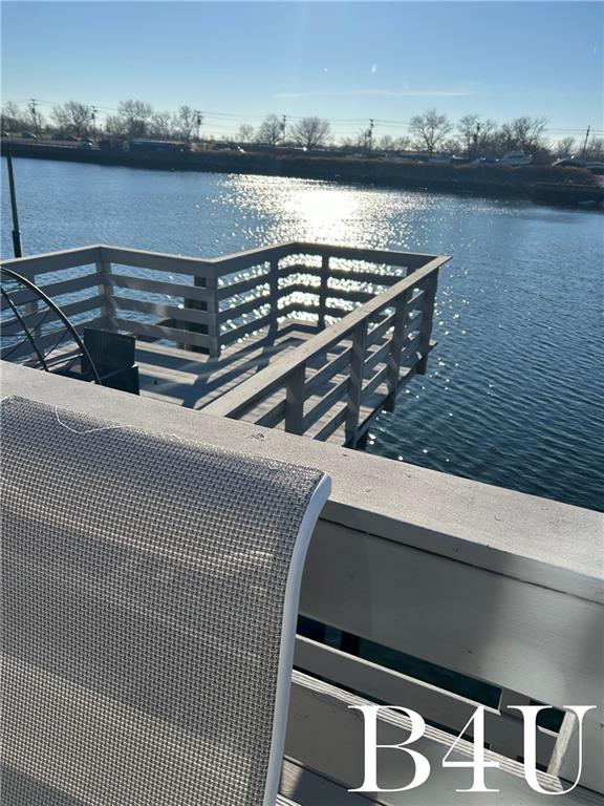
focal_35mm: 26
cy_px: 403
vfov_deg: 67.3
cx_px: 302
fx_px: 605
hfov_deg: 53.1
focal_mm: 5.7
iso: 50
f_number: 1.5
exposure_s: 1/6993
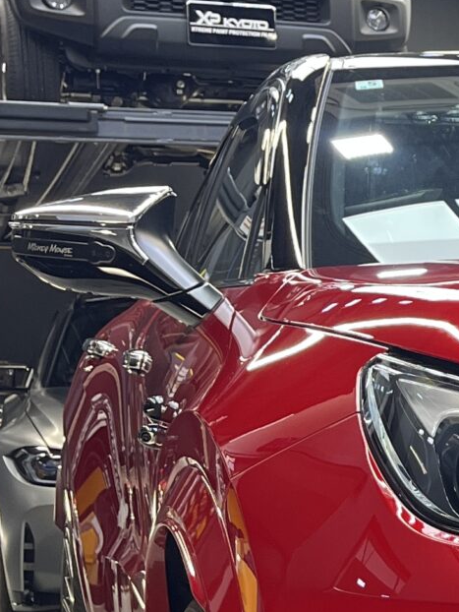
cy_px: 419
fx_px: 1890
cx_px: 920
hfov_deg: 12.2
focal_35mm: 107
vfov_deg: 18.3
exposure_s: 1/60
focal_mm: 5.1
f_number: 1.6
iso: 64
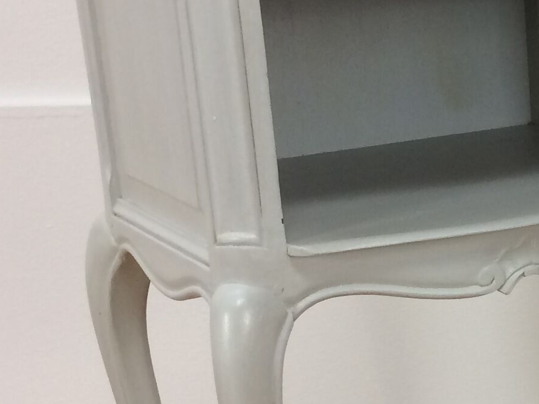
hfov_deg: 17.0
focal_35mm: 106
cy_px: 303
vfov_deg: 13.9
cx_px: 785
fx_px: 1651
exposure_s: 1/33
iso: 40
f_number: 2.2
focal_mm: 4.15
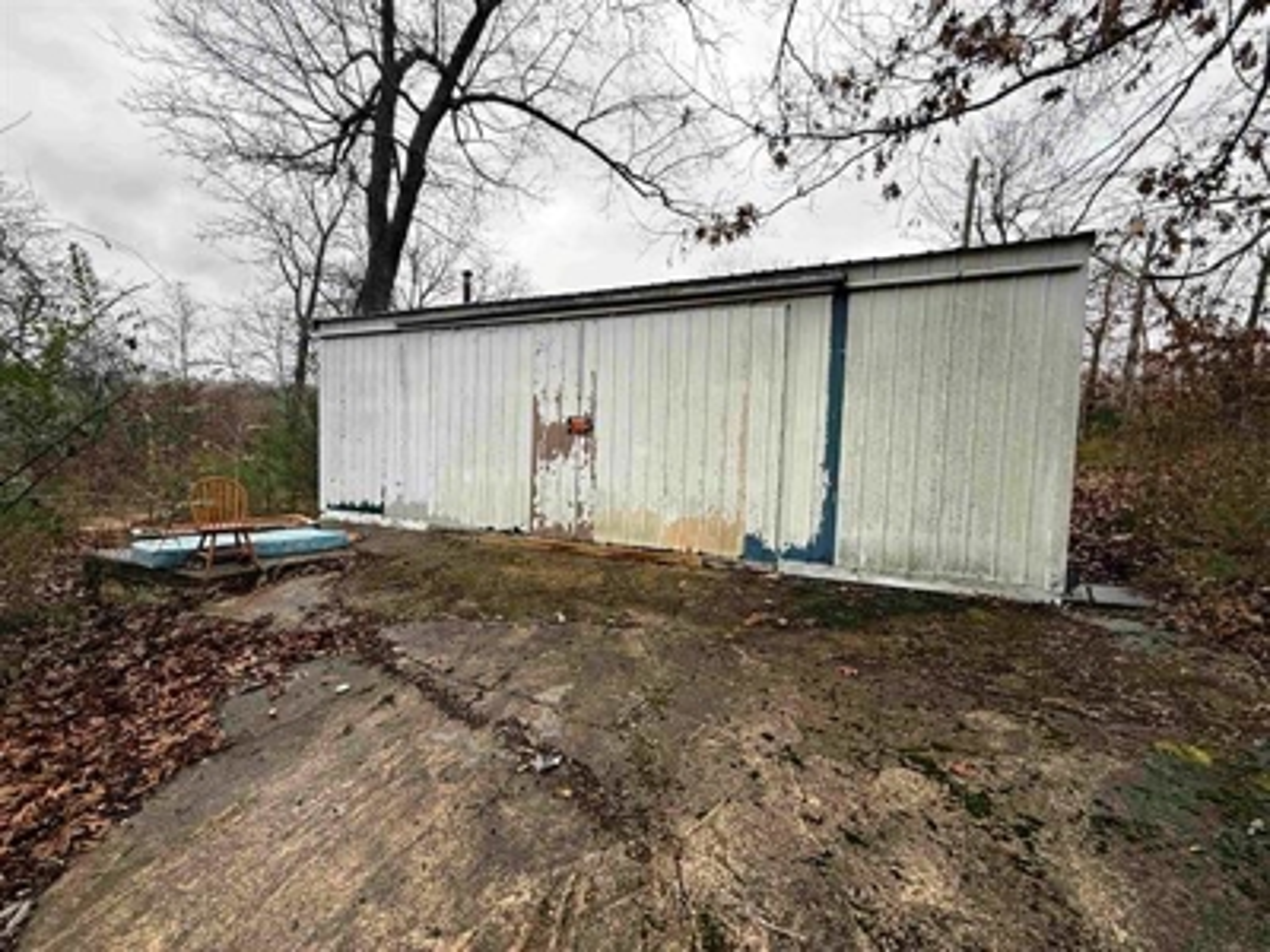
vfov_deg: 85.7
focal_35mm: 14
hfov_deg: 102.1
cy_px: 476
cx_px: 635
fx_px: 514
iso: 64
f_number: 2.2
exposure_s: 1/451
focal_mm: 2.22
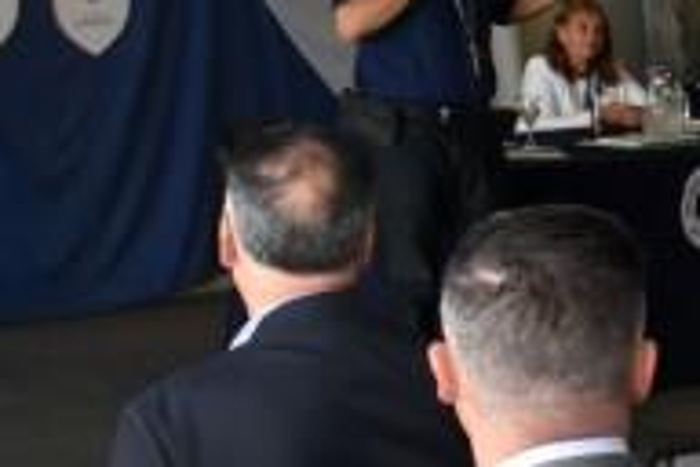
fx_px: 2800
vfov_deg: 9.5
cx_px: 1312
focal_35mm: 144
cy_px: 195
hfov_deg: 12.8
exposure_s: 1/250
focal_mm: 18
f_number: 8
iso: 1250
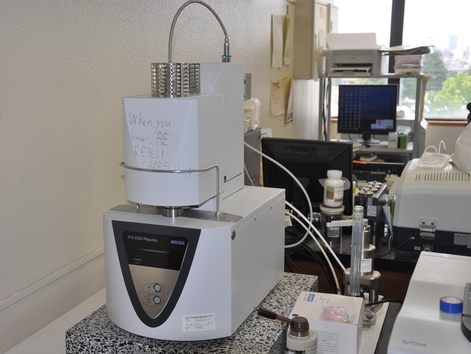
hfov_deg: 41.2
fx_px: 626
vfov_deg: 31.5
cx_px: 214
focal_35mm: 46
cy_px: 178
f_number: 4
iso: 280
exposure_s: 1/200
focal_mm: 28
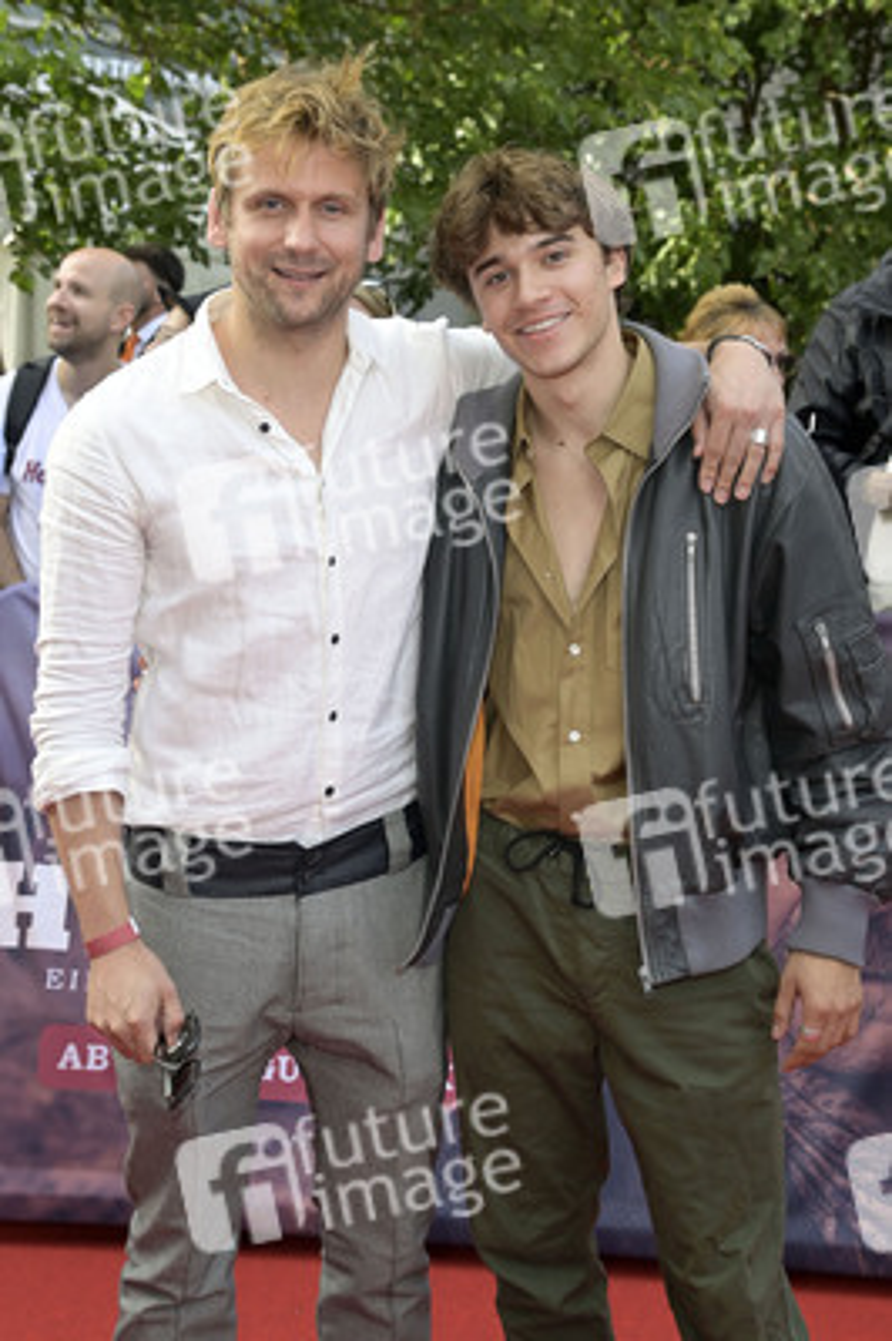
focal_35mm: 50
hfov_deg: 26.9
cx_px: 446
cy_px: 670
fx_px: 1861
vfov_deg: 39.6
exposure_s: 1/200
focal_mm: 50
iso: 400
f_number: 5.6
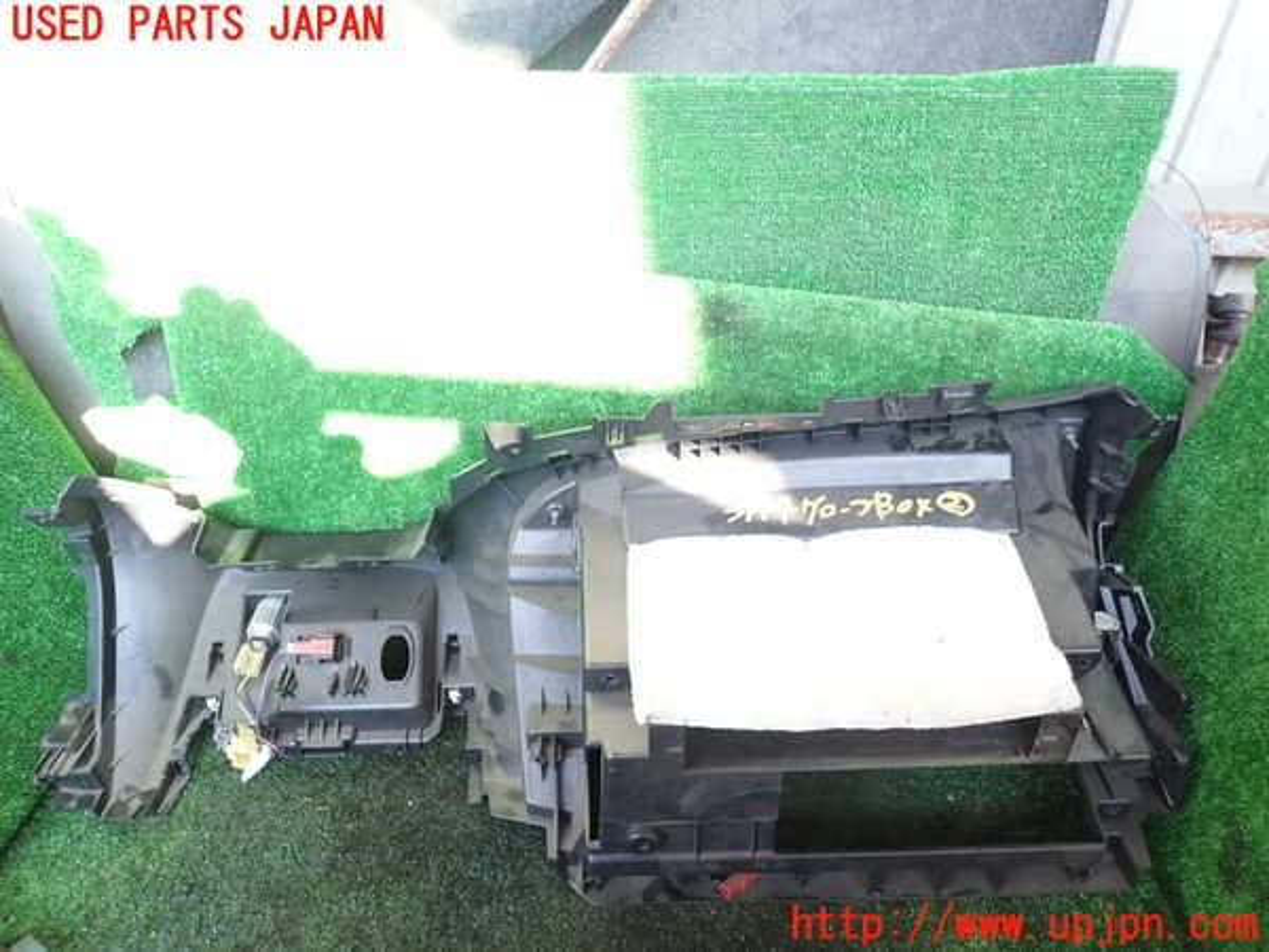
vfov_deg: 54.9
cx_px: 634
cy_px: 476
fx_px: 916
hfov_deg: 69.4
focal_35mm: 25
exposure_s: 1/60
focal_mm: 4.5
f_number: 2
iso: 160
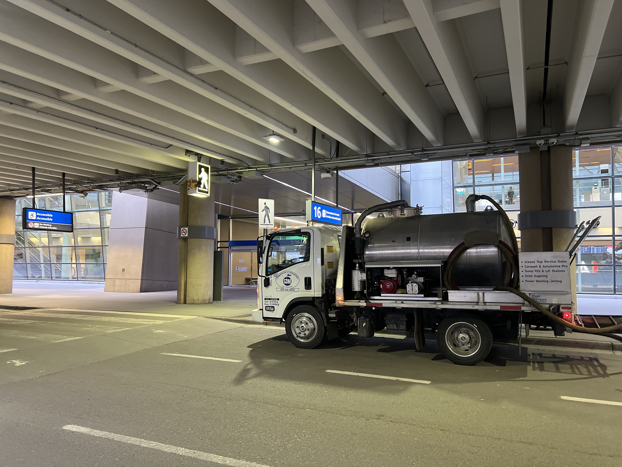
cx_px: 311
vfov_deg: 53.1
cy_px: 234
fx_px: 467
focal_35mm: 26
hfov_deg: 67.3
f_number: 1.5
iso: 500
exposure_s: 1/60
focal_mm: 5.7
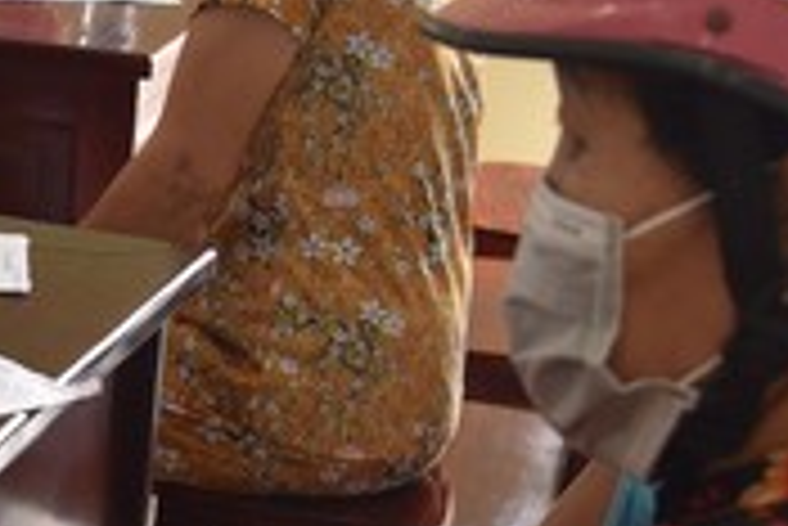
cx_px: -63
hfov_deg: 17.2
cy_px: -9
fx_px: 2519
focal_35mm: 115
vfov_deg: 11.8
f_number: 4.5
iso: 400
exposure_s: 1/80
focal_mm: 31
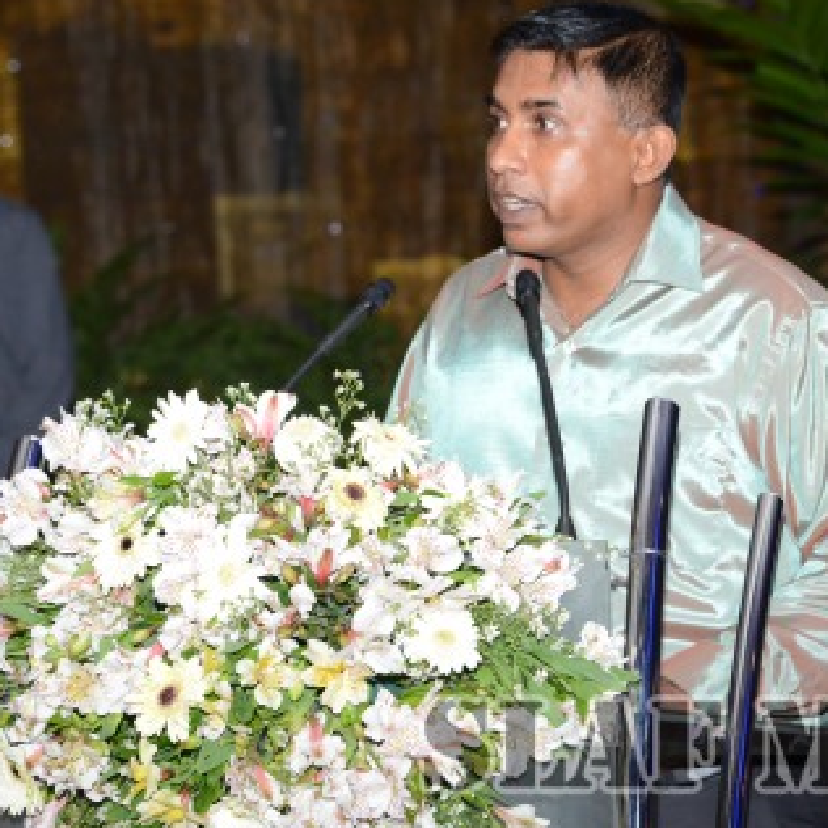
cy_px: 377
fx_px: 4357
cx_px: 491
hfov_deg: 10.9
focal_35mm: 161
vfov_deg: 10.9
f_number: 6.3
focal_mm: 100
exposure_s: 1/125
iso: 2500
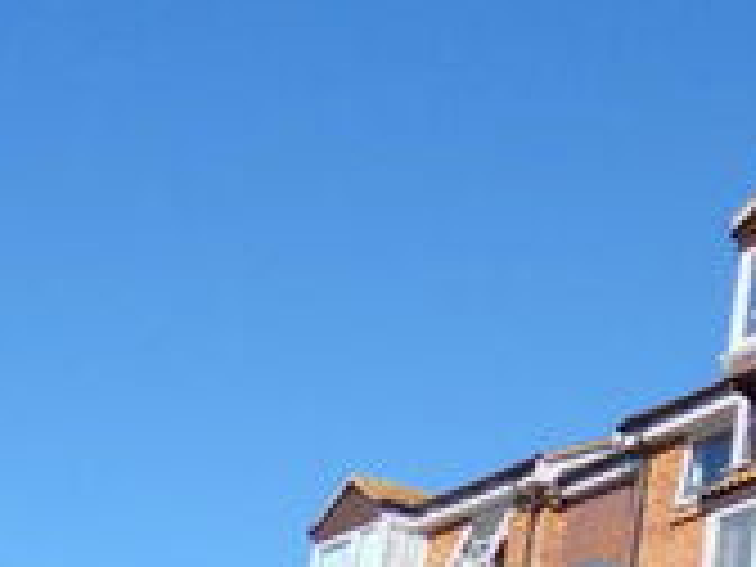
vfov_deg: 14.6
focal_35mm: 100
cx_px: 1350
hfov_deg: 16.5
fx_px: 2184
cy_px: 560
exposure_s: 1/1400
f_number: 3
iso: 80
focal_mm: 4.3
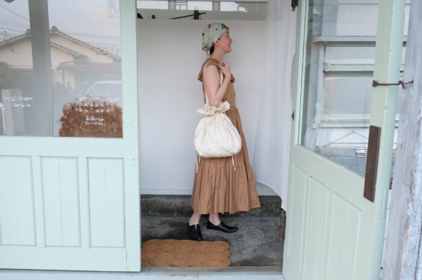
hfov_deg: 63.7
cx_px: 211
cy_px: 140
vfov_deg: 44.9
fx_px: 340
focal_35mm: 29
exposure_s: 1/100
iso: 800
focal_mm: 19.6
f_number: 3.6
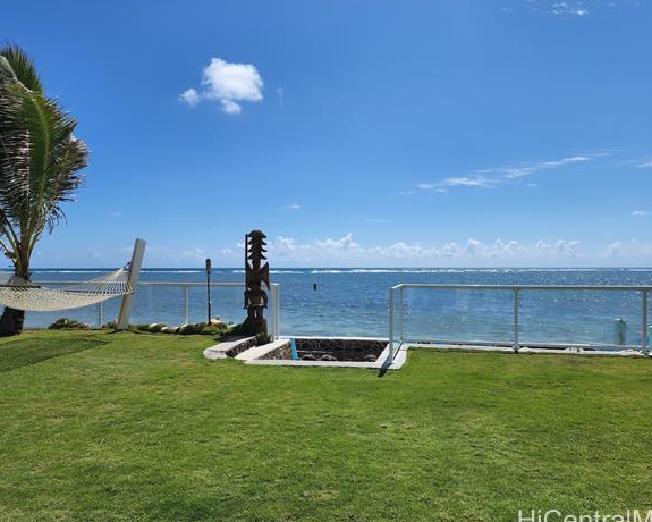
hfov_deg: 68.1
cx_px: 322
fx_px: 482
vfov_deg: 56.8
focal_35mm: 25
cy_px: 259
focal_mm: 6.4
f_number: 1.8
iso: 12
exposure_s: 1/1859
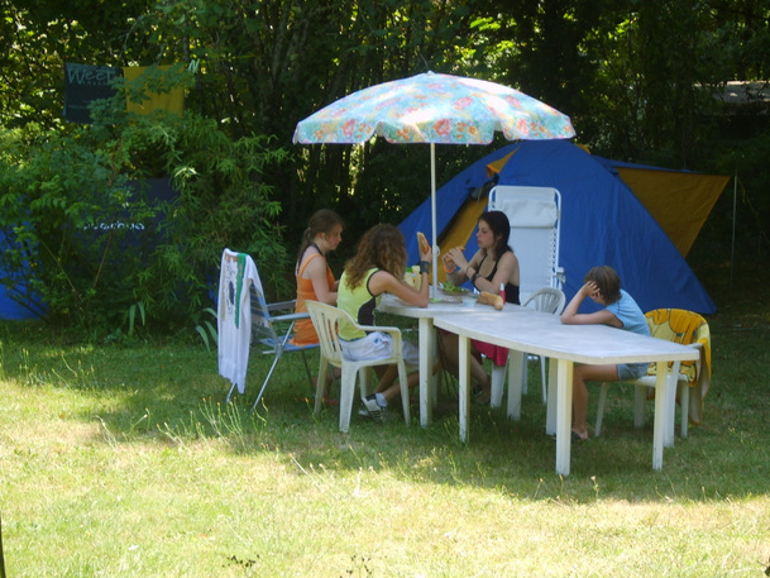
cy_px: 266
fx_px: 3070
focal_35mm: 138
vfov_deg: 10.8
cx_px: 498
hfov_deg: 14.3
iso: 50
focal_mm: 22.2
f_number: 5.1
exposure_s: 1/60
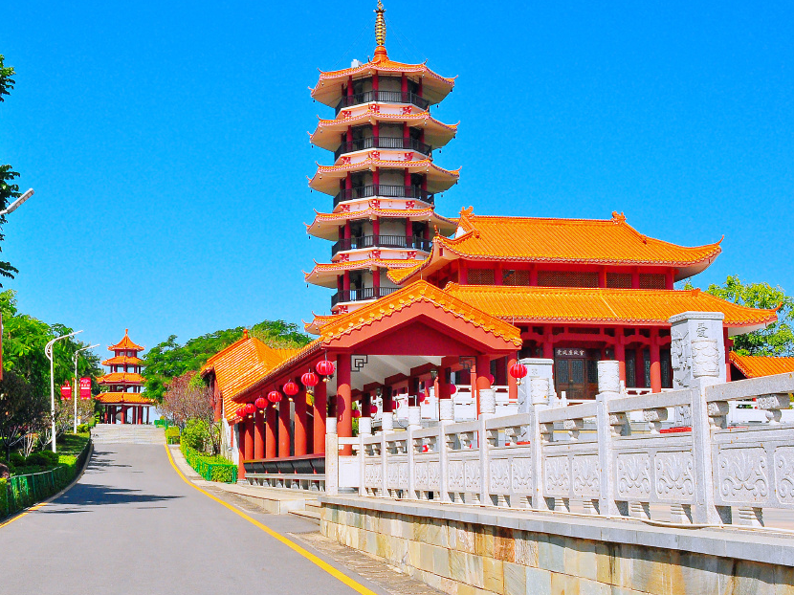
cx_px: 233
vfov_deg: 29.1
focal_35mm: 50
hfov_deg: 37.6
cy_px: 254
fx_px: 1147
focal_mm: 24
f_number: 9
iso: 640
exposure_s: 1/1250
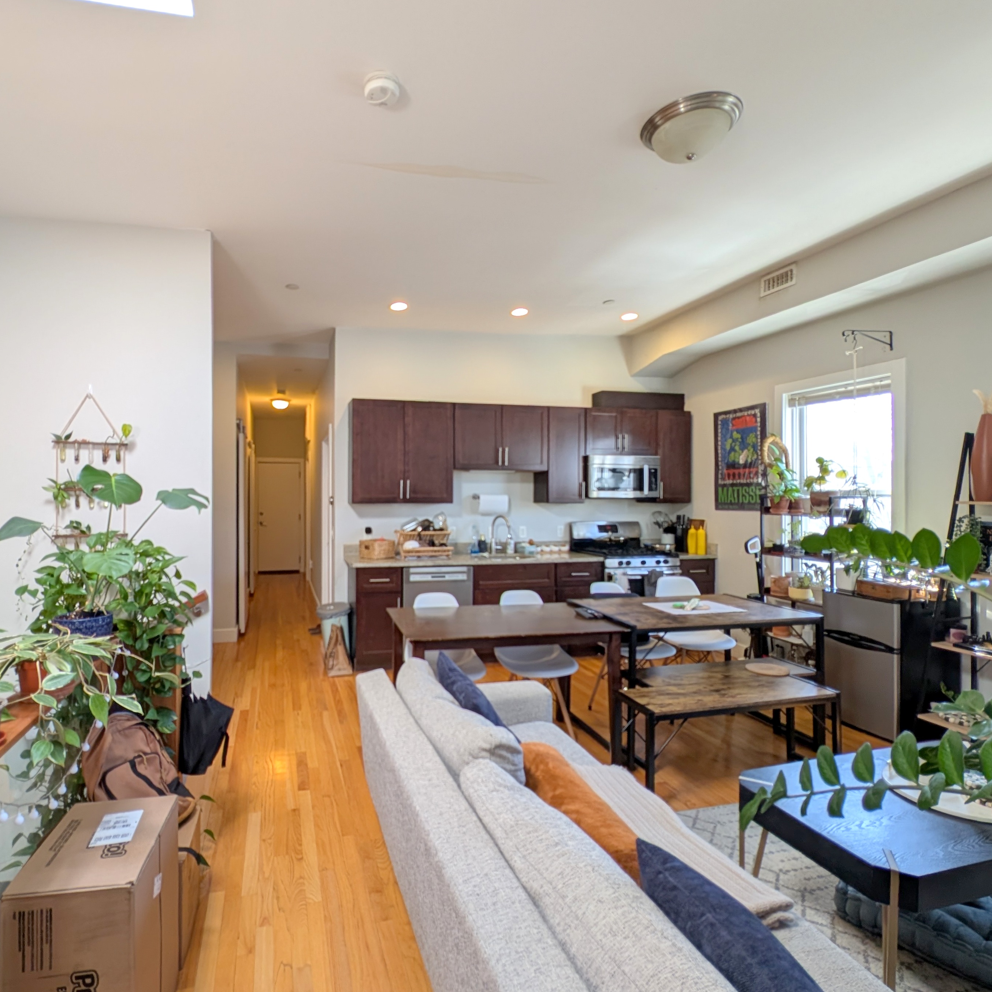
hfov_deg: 86.6
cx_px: 410
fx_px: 519
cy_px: 491
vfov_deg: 87.4
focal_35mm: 16
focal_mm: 2.23
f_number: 1.95
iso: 41
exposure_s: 1/66.2
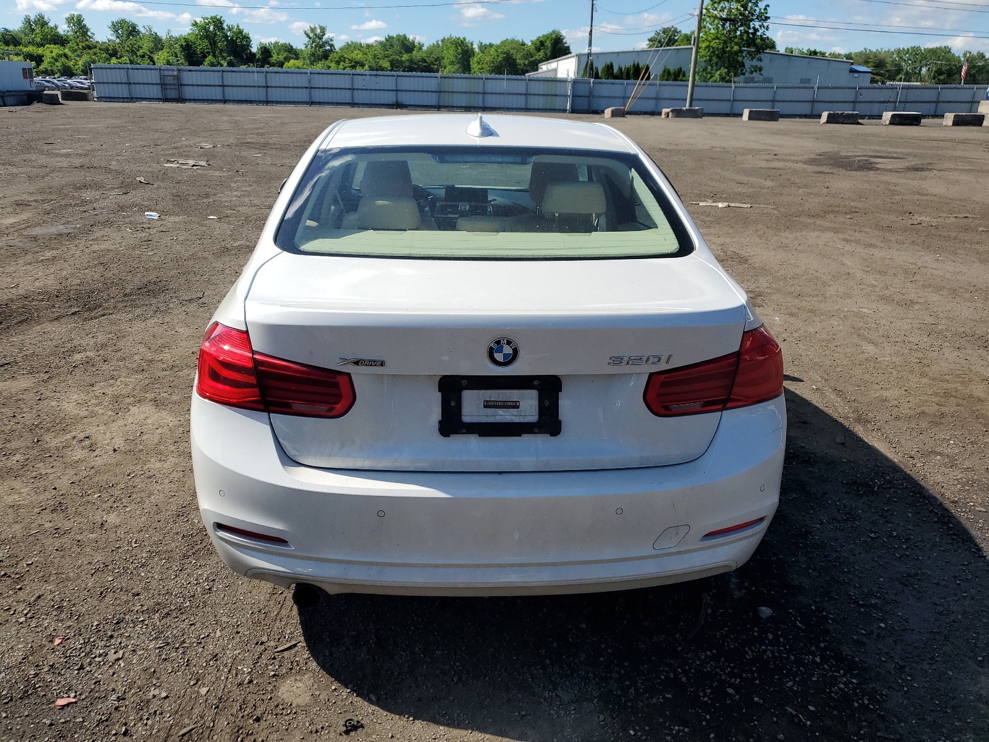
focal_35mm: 26
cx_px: 494
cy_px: 371
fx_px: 743
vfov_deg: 53.1
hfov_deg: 67.3
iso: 50
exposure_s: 1/3333
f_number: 1.5
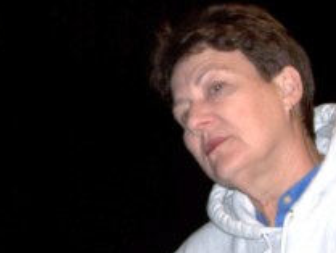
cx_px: 122
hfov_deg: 15.5
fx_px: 1233
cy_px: 181
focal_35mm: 127
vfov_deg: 11.7
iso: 80
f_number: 3.1
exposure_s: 1/60
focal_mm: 9.8
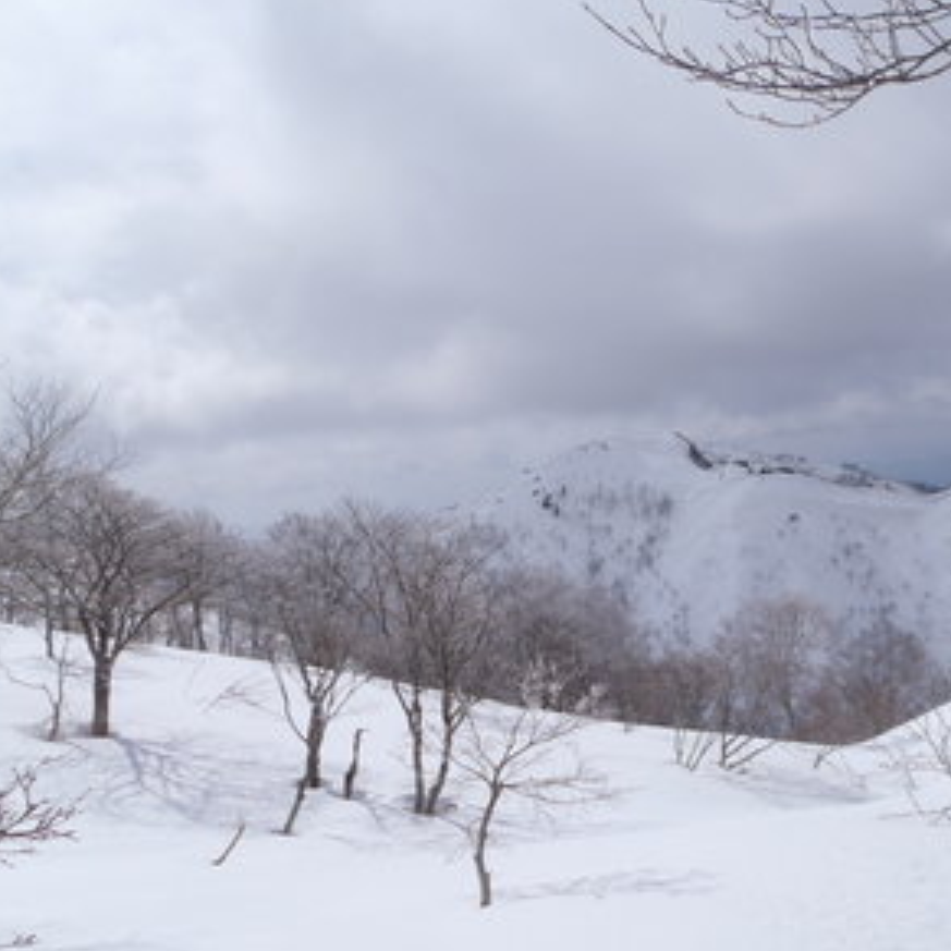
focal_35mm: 34
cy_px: 474
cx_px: 637
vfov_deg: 48.5
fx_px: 1057
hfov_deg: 47.6
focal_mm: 5
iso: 80
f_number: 5.6
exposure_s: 1/1250
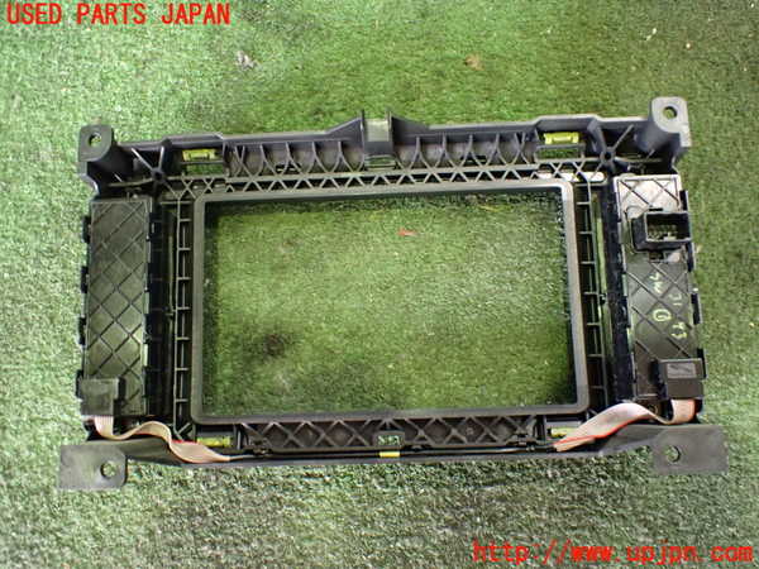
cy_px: 284
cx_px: 380
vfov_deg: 46.8
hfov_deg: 60.0
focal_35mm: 30
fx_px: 658
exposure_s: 1/30
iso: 800
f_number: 2.3
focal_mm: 5.4
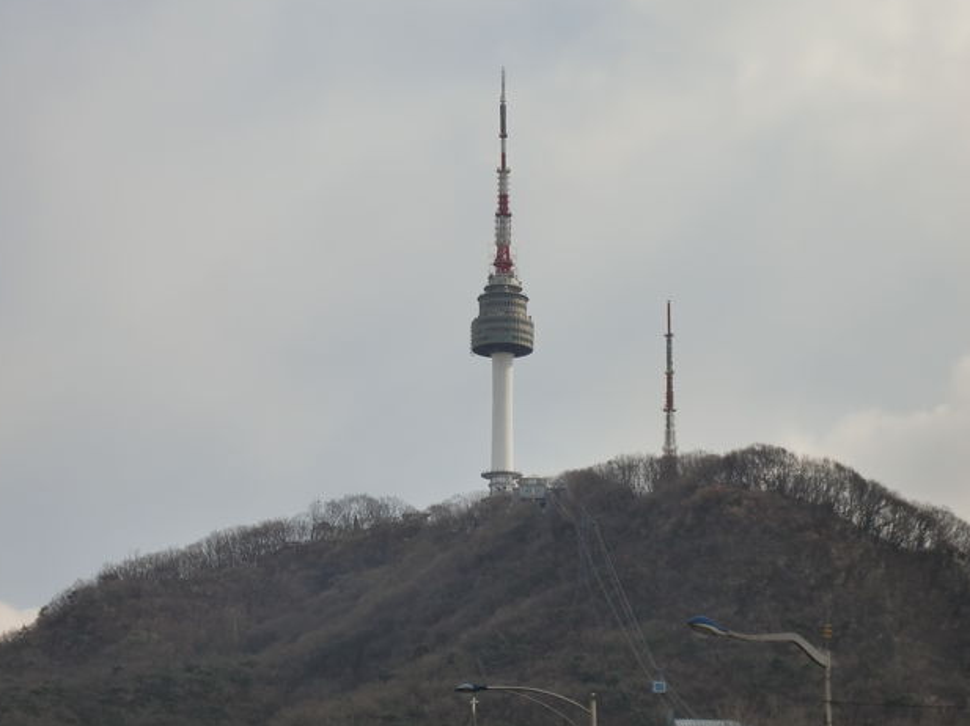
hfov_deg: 16.7
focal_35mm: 118
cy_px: 346
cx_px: 487
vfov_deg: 12.5
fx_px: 3305
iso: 64
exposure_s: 1/500
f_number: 5.8
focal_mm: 19.6
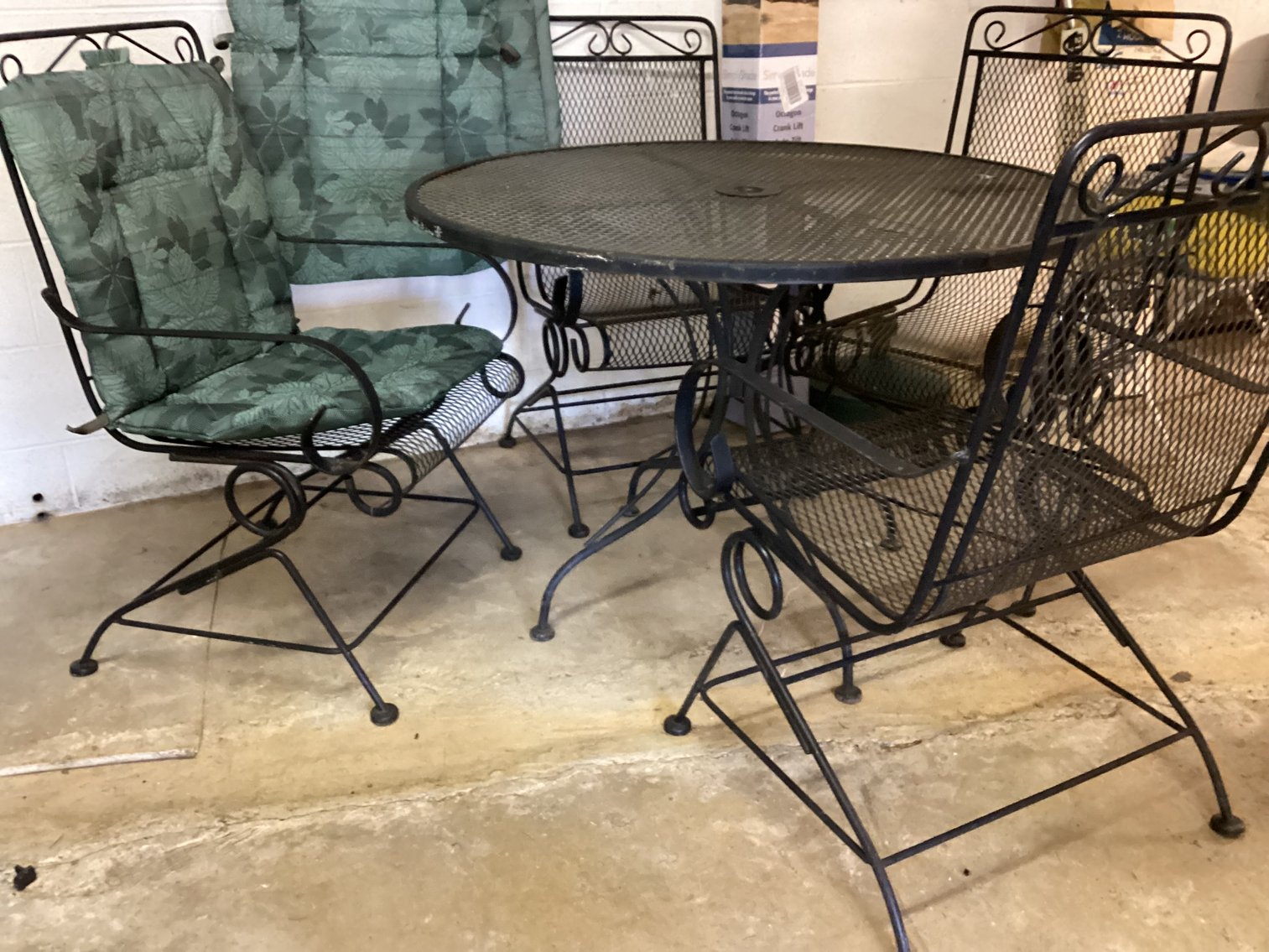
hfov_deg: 58.3
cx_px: 634
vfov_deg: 45.4
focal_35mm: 31
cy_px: 476
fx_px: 1137
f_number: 2.4
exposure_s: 1/24
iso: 640
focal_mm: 3.3
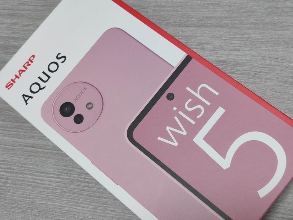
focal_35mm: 54
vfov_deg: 27.0
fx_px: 457
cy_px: 110
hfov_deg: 35.5
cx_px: 146
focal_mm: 4.75
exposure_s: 1/120
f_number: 1.75
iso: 767
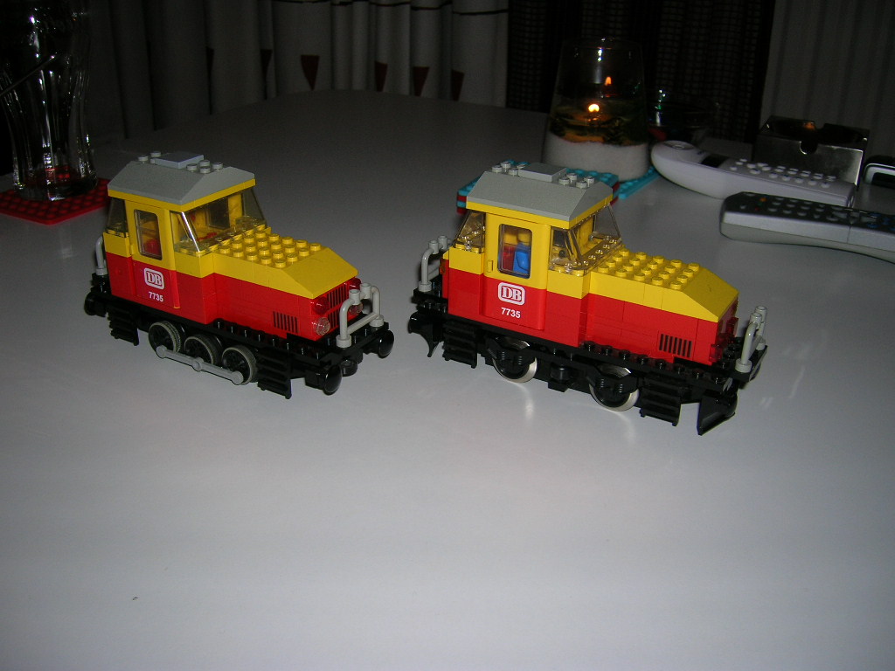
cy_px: 336
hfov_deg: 54.0
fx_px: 879
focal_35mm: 34
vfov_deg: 41.8
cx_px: 448
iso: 50
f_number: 2.9
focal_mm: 5.7
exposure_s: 1/60.1
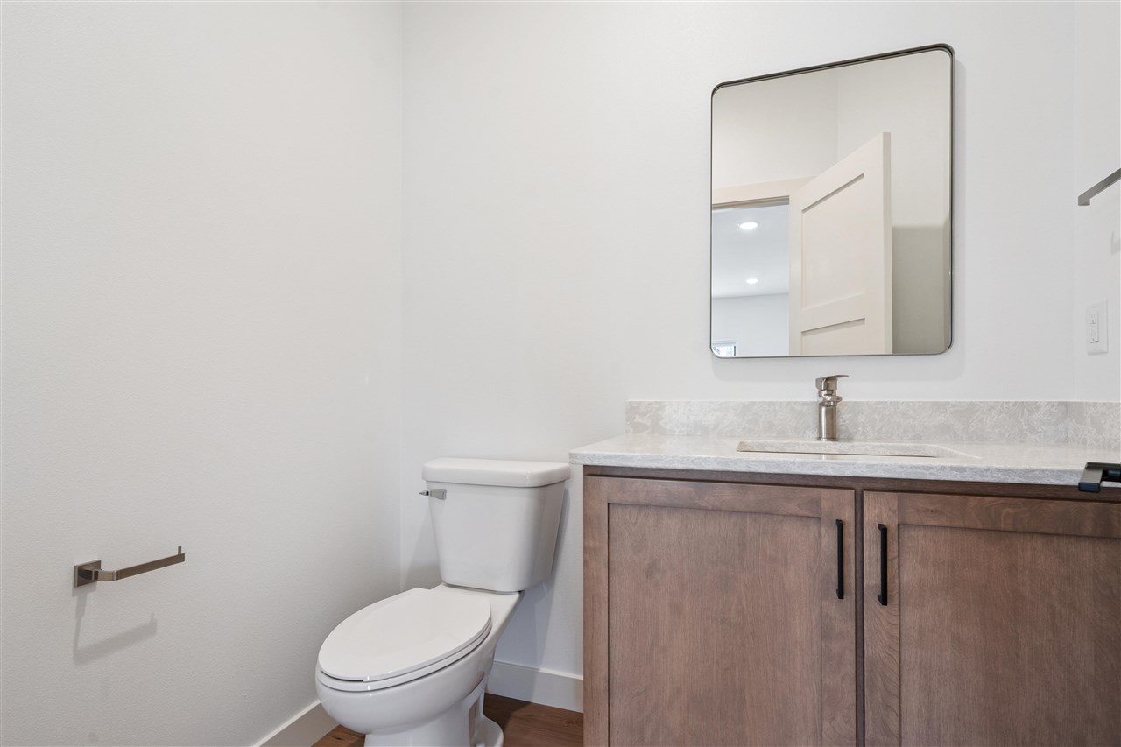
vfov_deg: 70.4
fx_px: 529
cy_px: 374
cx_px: 560
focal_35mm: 17
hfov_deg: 93.3
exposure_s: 1/20
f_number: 8
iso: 400
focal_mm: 17
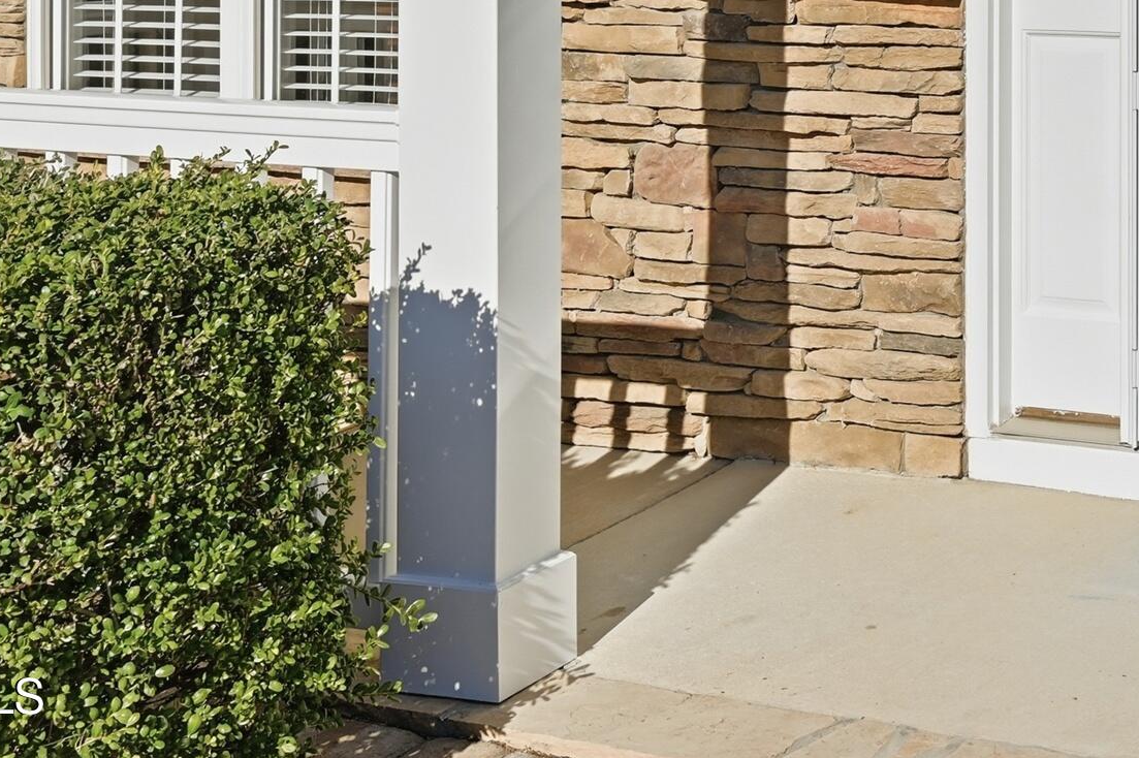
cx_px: 1199
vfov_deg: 19.1
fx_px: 2150
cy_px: -84
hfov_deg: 27.5
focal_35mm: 68
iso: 250
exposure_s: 1/8000
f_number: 9
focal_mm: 30
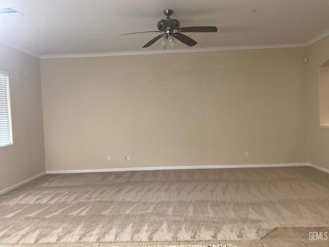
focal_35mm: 29
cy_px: 124
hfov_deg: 61.7
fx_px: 276
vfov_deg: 48.2
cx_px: 164
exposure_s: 1/60
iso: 125
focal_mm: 3
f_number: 1.8
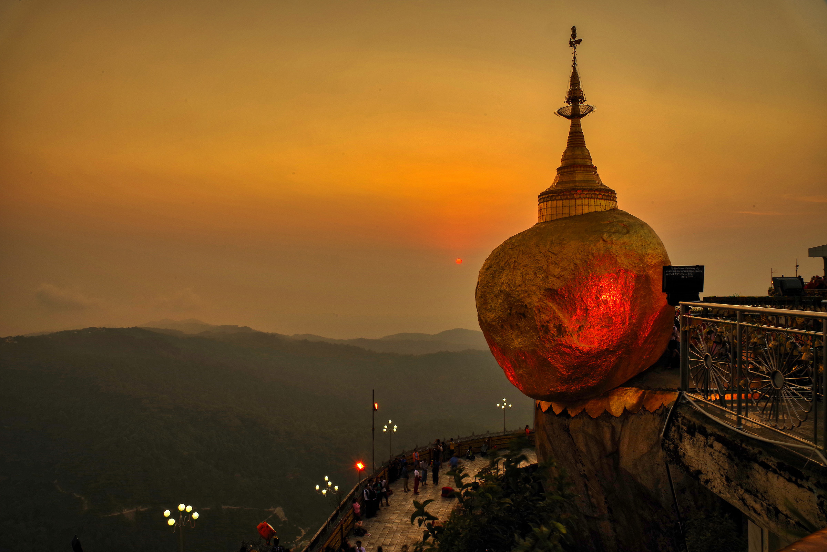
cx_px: 414
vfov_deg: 53.2
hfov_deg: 73.7
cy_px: 276
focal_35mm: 24
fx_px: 552
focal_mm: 24
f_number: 22
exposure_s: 1/3.33
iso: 100
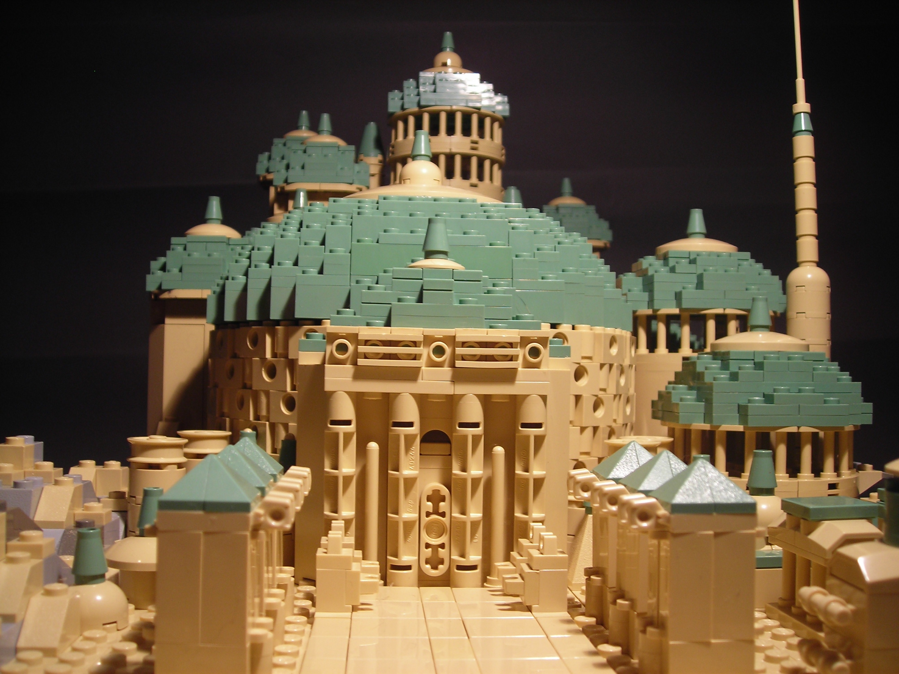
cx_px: 450
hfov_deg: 49.0
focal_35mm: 38
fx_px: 987
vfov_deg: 37.7
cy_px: 337
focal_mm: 6.3
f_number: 3.2
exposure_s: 1/23.5
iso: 50
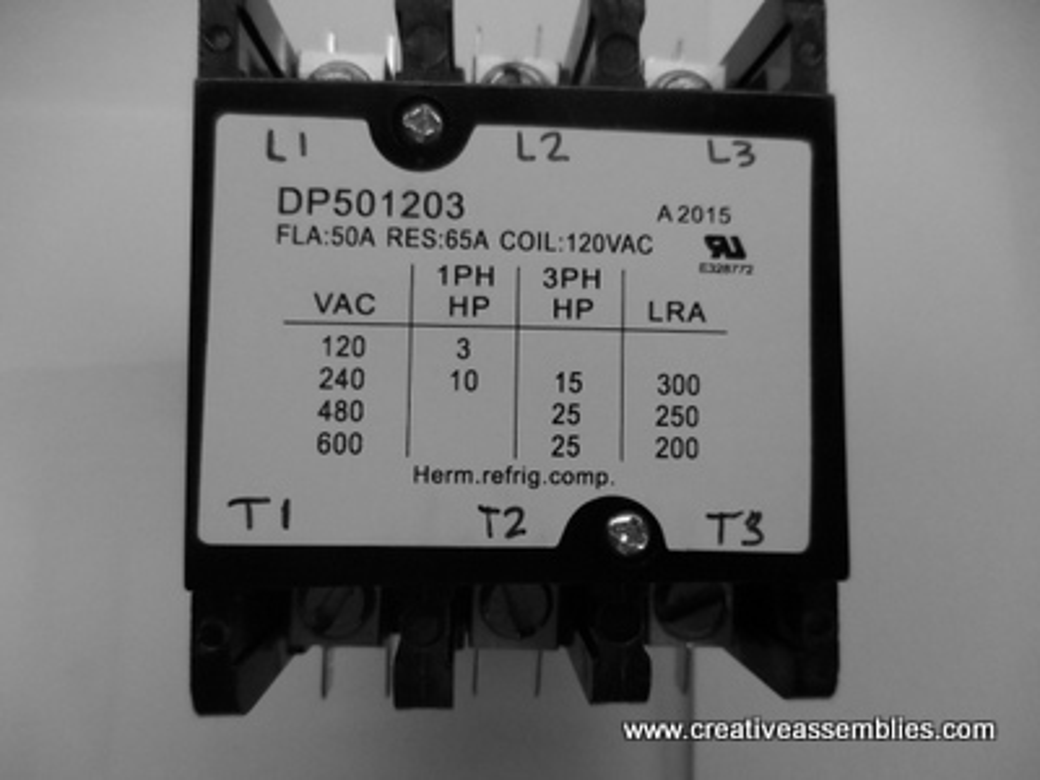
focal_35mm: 25
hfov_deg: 69.4
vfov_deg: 54.9
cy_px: 390
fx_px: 751
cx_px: 520
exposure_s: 1/250
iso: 360
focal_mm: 4.5
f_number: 3.3
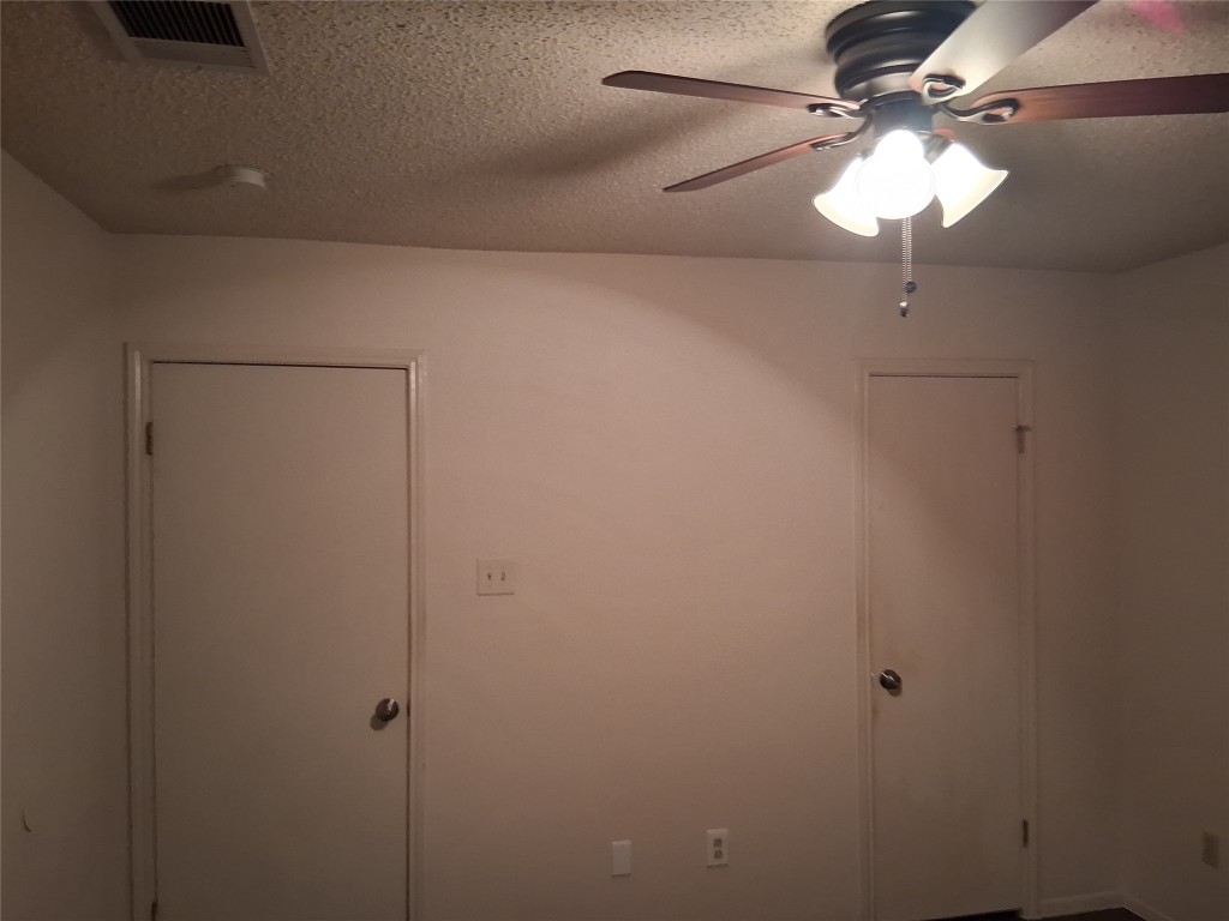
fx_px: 923
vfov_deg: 53.1
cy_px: 460
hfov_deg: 67.3
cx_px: 614
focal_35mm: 26
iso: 500
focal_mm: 3.98
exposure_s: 1/40
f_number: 1.8
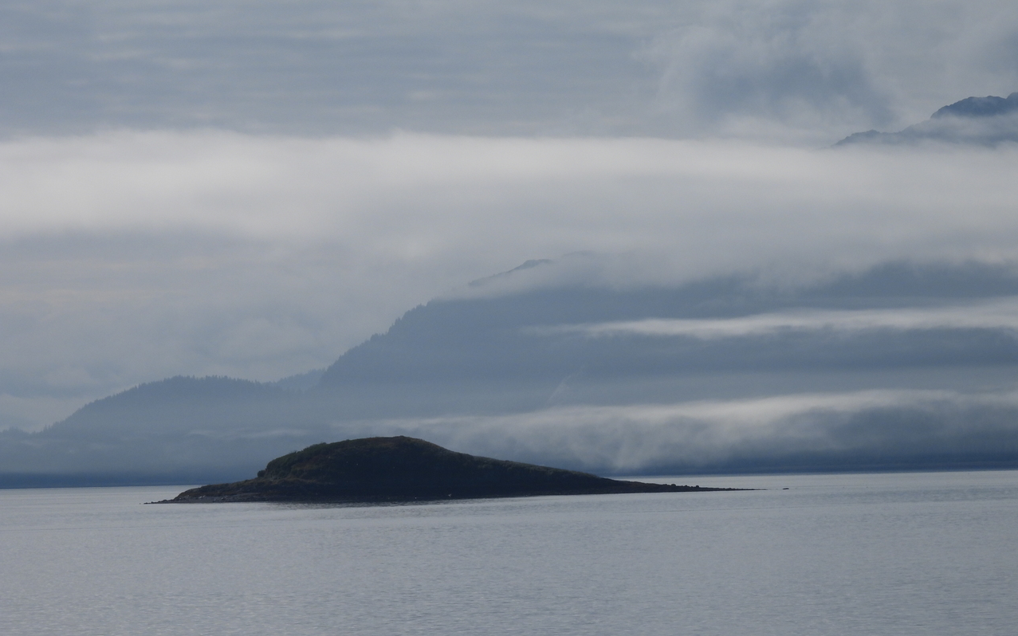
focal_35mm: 255
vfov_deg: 5.1
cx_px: 509
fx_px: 7074
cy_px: 331
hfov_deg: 8.2
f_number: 6.3
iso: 100
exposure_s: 1/1600
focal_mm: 42.8
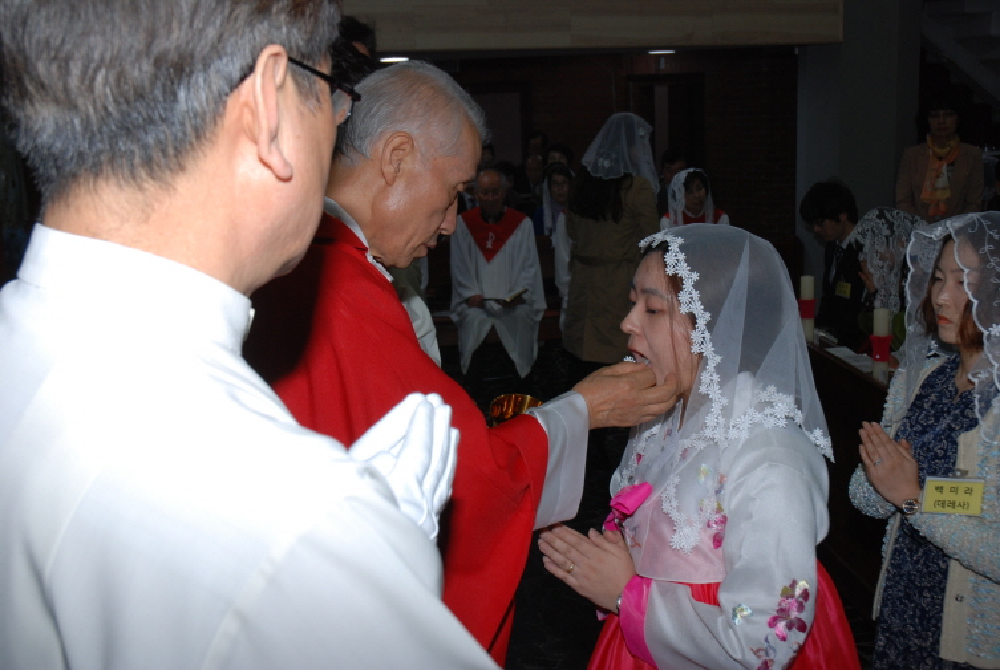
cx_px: 500
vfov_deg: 31.0
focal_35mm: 44
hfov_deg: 44.9
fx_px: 1210
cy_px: 335
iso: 200
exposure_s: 1/60
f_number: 7.1
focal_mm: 29
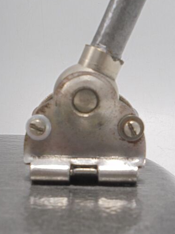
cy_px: 144
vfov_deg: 28.5
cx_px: 84
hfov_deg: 21.6
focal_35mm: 68
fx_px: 459
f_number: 4.2
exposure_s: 1/30
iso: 100
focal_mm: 6.9
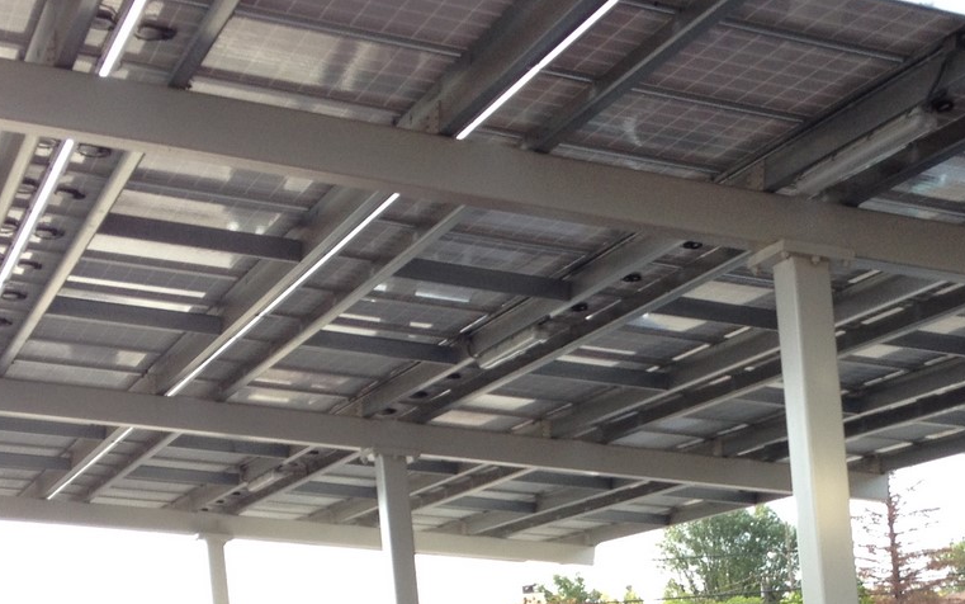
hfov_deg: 26.3
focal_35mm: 78
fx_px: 2052
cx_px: 634
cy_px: 751
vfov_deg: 16.0
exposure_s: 1/323
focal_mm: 4.28
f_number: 2.4
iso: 50
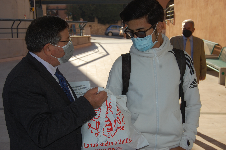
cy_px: 75
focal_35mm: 52
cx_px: 113
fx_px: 329
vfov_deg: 25.7
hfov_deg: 37.9
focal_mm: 35
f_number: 7.1
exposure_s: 1/500
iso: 200
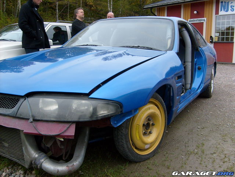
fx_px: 238
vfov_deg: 40.7
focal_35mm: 35
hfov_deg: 52.6
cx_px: 118
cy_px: 88
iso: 80
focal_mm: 5.8
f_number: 2.8
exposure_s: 1/350
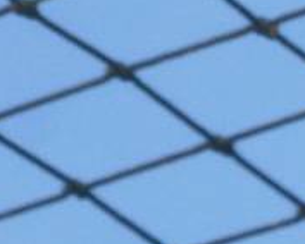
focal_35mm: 1526
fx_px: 13790
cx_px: 1291
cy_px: 307
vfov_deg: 1.0
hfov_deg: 1.3
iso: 400
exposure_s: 1/500
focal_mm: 120
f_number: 5.6
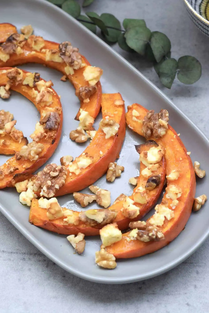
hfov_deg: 18.2
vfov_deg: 27.0
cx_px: 104
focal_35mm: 75
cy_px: 156
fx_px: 653
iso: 400
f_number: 5
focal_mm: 50
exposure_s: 1/100
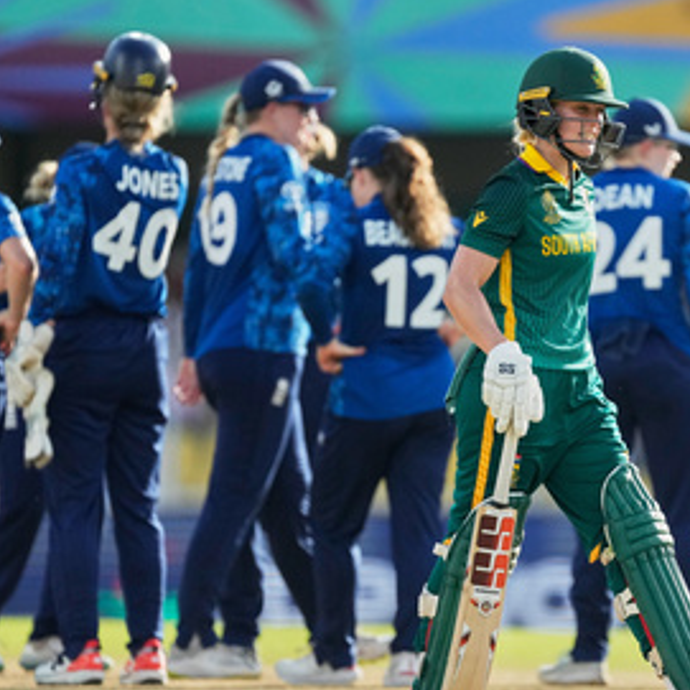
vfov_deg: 1.8
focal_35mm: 964
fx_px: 21740
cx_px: 507
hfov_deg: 1.8
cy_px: 393
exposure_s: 1/6400
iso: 2000
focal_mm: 600
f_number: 4
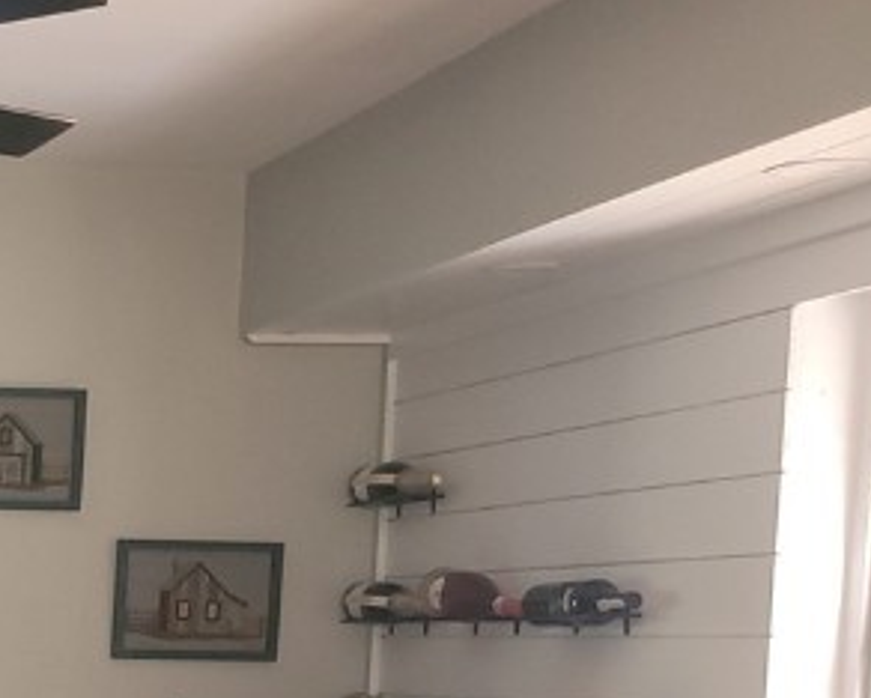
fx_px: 2296
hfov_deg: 19.2
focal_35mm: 89
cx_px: -385
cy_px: 805
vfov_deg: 16.7
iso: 100
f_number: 1.8
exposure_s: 1/24
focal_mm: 5.4
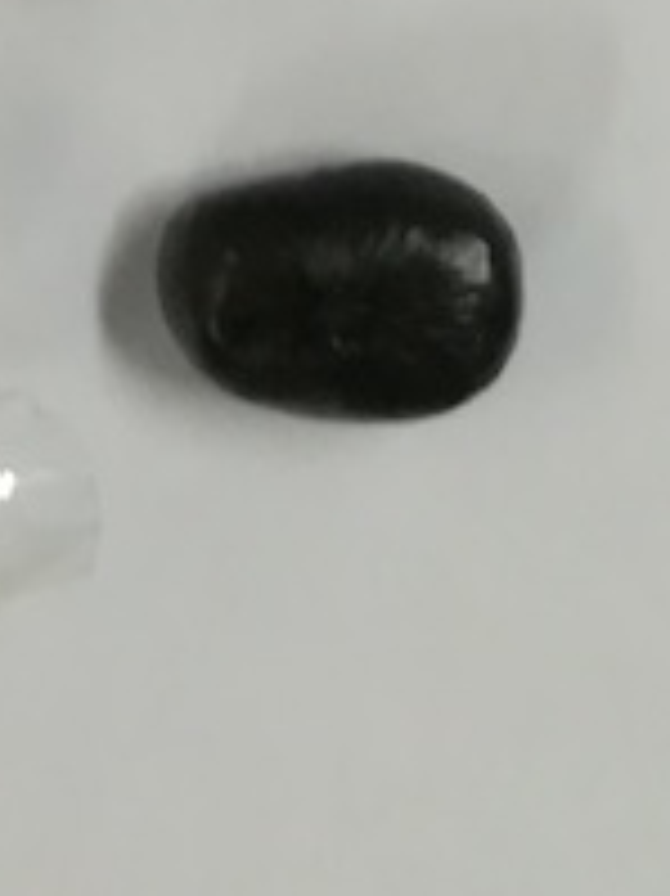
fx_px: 4056
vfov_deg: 9.9
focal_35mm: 157
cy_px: -1688
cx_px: -454
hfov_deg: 9.1
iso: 200
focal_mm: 3.83
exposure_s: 1/33.3
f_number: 2.2
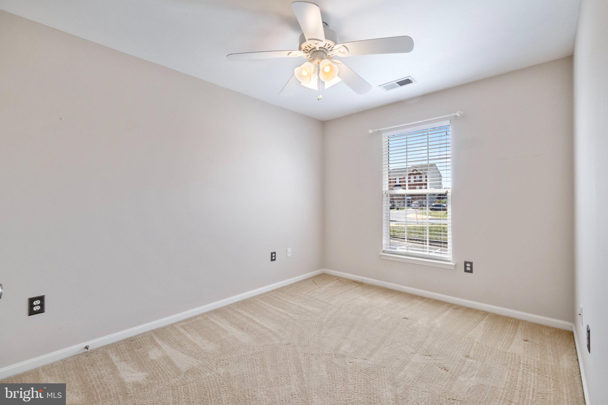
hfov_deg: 100.4
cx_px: 304
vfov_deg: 77.3
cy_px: 202
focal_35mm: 15
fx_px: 253
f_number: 8
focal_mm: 10.1
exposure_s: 1/10
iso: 800
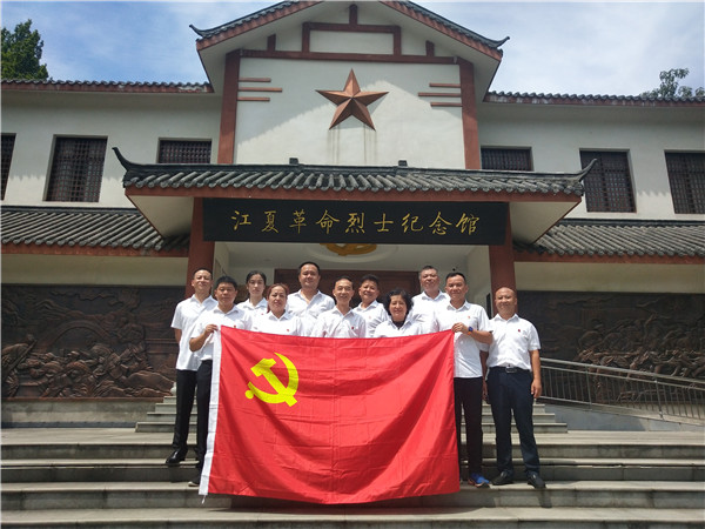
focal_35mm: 30
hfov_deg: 60.0
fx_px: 611
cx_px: 352
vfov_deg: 46.8
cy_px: 264
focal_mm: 3.95
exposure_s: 1/2231
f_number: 1.8
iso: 62
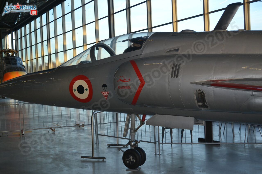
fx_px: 371
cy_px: 87
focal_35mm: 51
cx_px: 131
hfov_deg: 38.9
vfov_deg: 26.5
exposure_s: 1/100
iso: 400
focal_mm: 34
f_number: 5
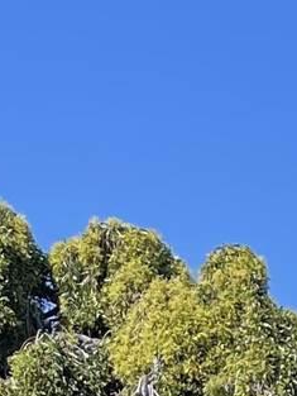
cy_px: 1377
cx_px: 594
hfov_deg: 7.7
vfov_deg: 8.2
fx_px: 2103
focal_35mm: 184
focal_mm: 5.1
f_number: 1.6
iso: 32
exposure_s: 1/1513
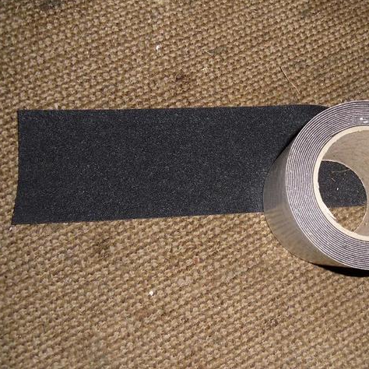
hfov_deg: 44.6
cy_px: 184
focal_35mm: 37
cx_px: 227
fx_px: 446
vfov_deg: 44.9
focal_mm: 5.6
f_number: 3.3
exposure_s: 1/45
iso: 80
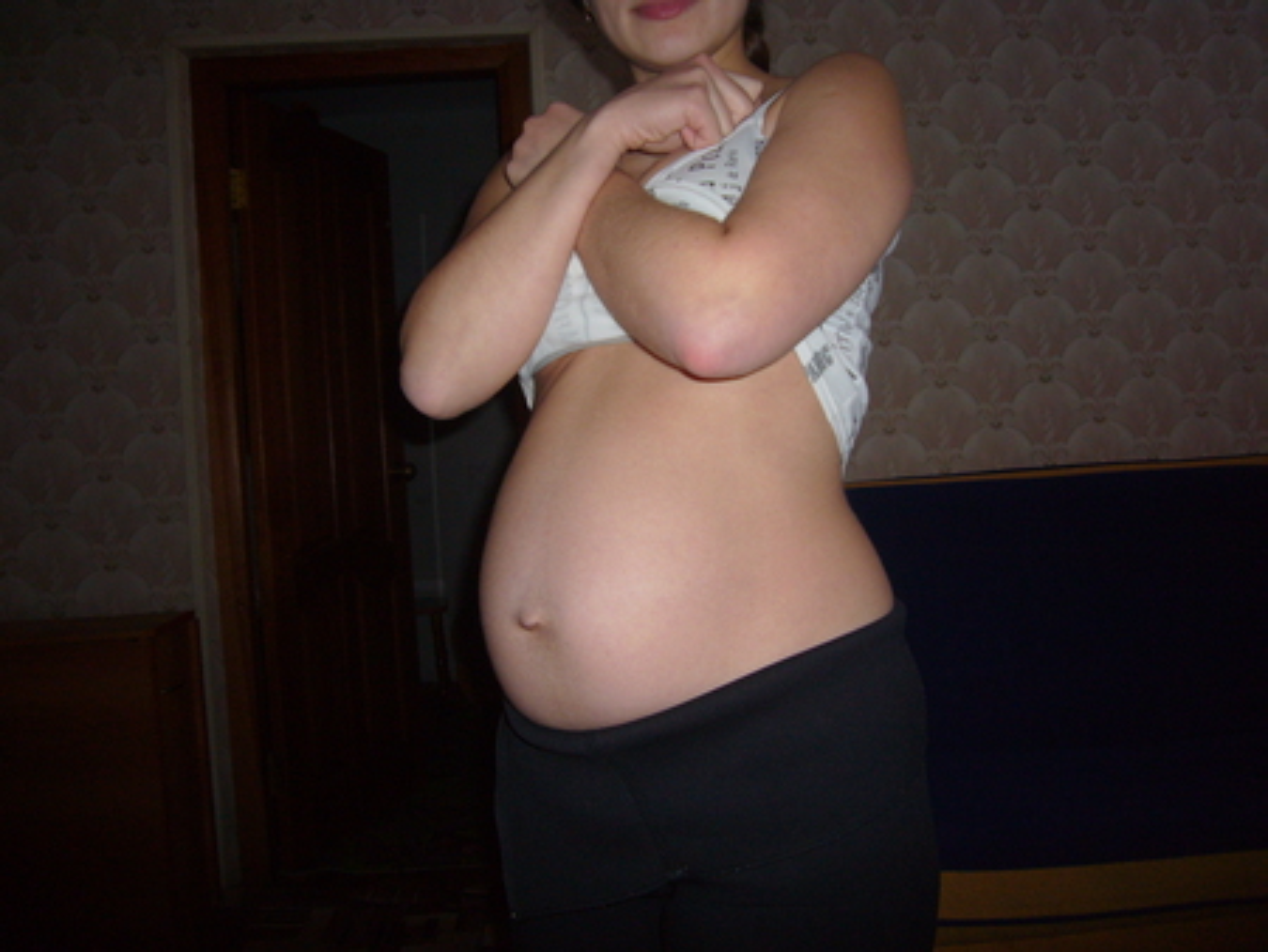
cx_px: 634
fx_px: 1026
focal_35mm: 28
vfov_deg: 49.8
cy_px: 476
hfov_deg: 63.4
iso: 100
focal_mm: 4.6
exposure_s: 1/30
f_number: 2.8
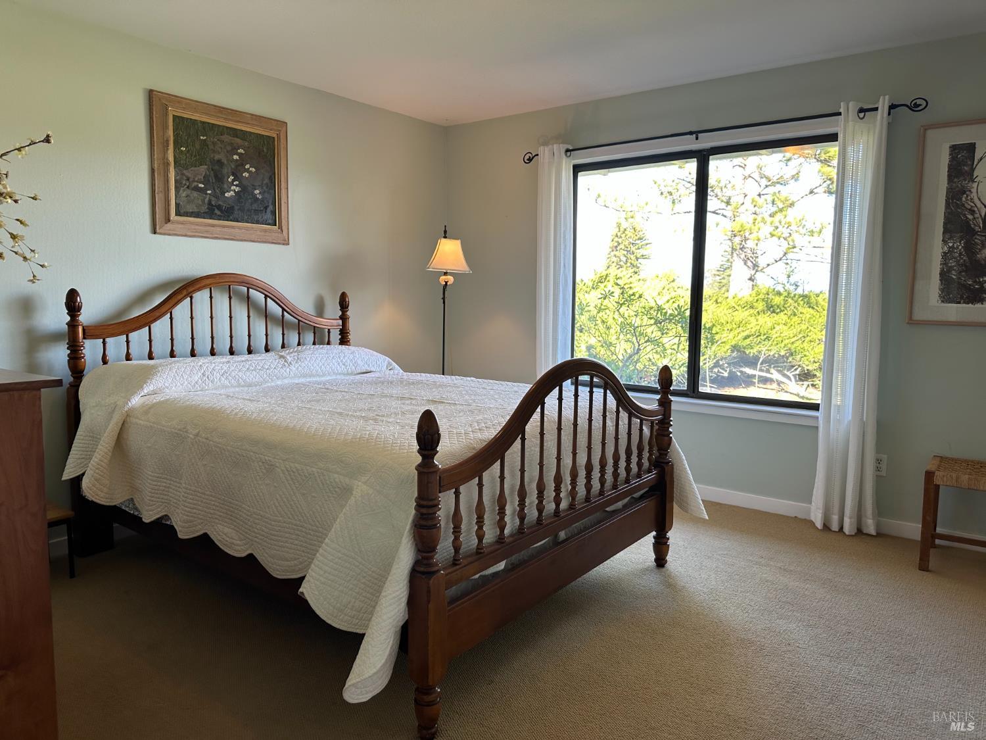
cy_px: 370
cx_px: 493
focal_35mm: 24
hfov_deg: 71.6
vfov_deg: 56.8
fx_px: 684
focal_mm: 6.86
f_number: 1.78
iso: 100
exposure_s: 1/120
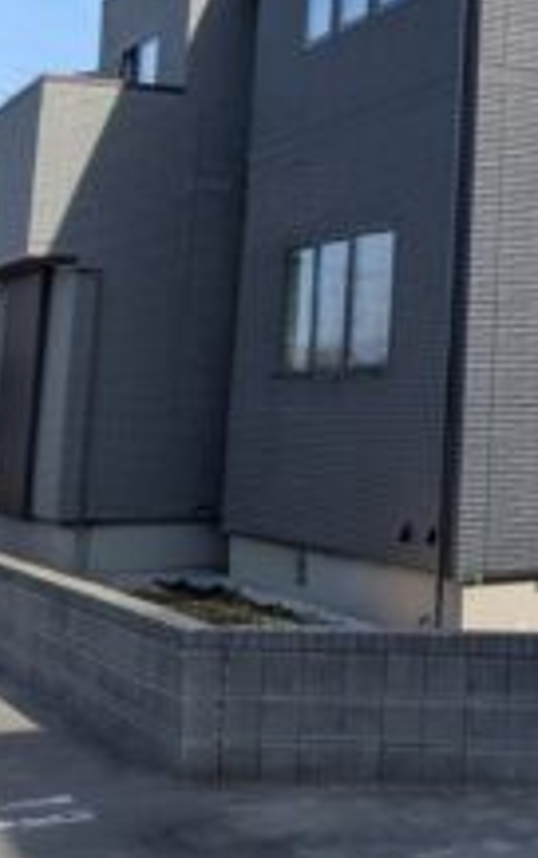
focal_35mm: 68
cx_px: 807
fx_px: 1592
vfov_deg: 29.1
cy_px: 101
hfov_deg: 17.3
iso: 57
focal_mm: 4.38
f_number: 1.73
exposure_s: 1/2336
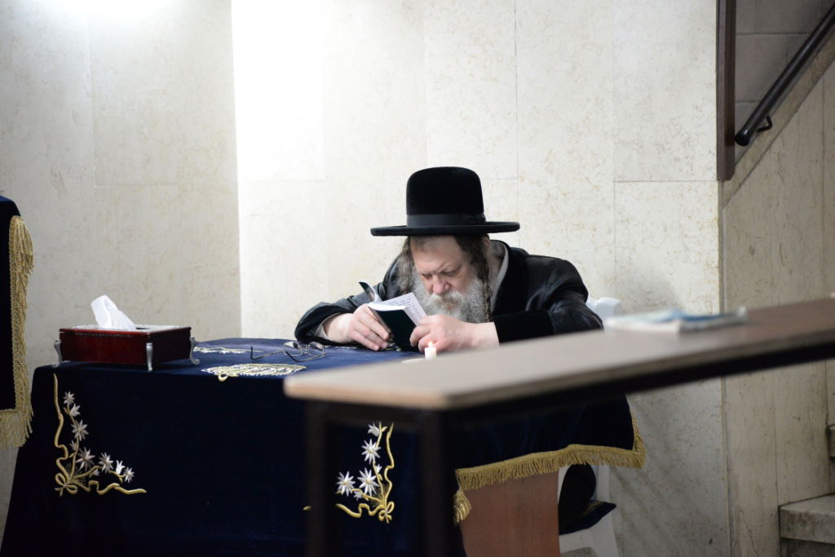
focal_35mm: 110
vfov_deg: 12.5
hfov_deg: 18.6
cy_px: 278
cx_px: 418
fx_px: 2552
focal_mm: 110
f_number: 4
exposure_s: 1/40
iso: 4000
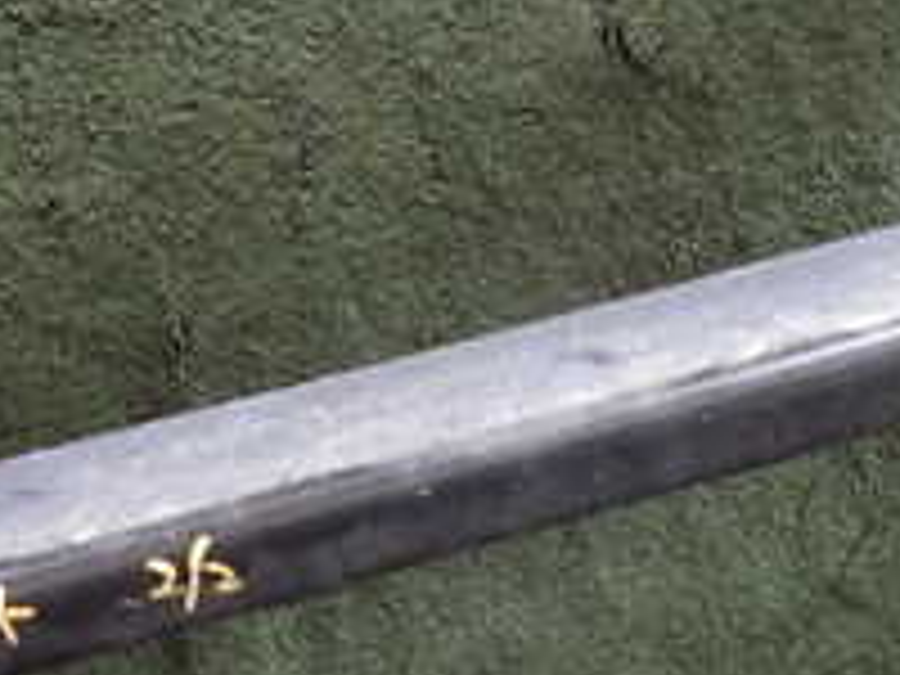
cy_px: -184
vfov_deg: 18.4
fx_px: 1950
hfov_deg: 25.7
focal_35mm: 75
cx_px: 648
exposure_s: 1/50
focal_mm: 4.5
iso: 200
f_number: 2
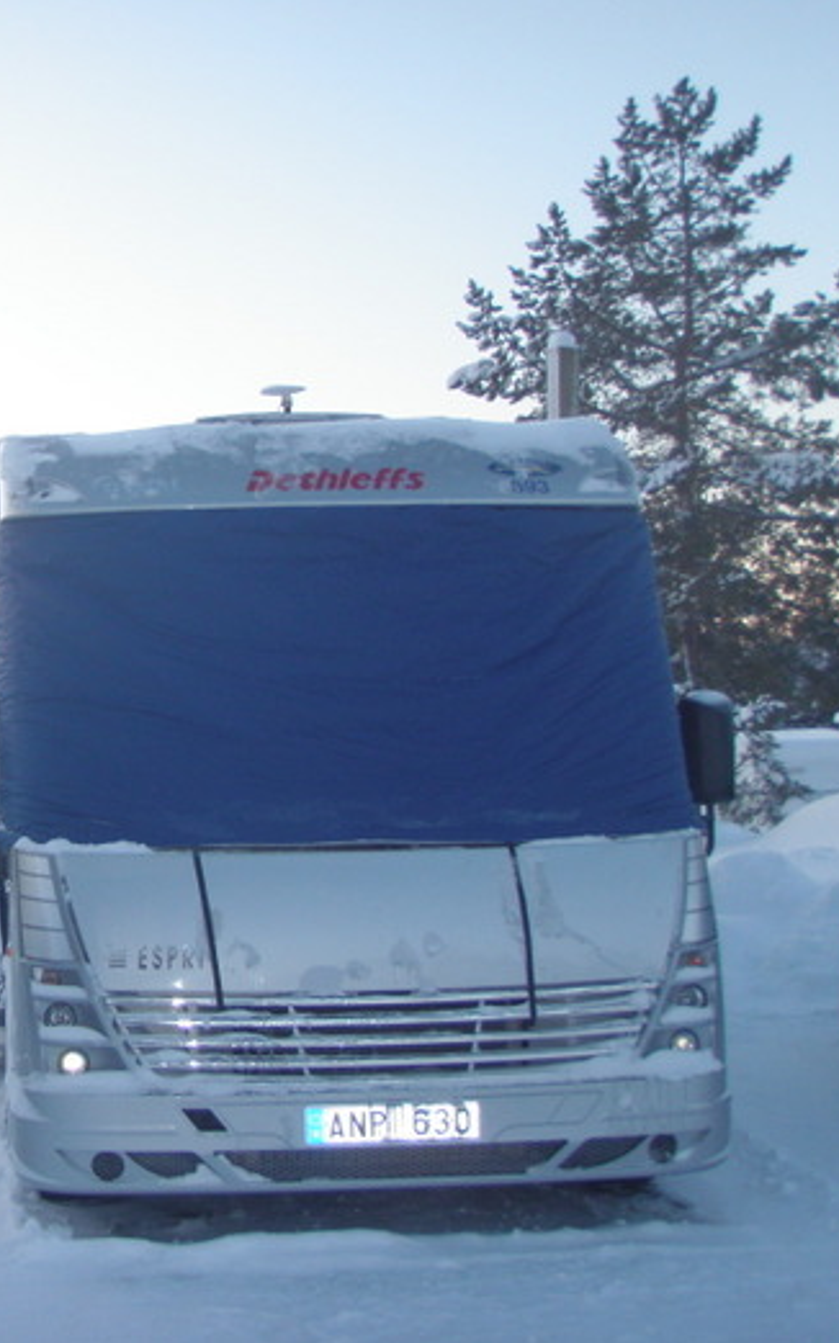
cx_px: 3
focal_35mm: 54
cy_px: 673
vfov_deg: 37.5
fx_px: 1977
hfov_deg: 23.0
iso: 80
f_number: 3.5
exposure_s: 1/160
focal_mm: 6.7
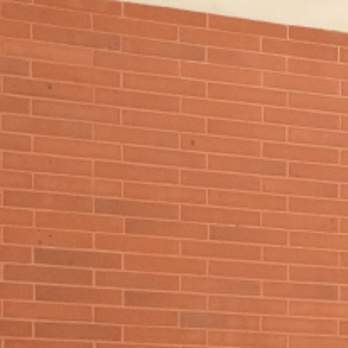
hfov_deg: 9.3
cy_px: 428
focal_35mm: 162
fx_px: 1843
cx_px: 909
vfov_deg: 10.6
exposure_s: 1/100
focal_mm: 36
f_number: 10
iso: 8000
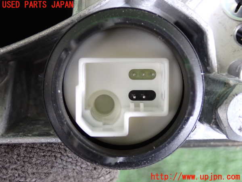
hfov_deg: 33.2
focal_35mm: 58
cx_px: 121
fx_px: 405
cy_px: 91
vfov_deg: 25.2
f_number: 3.5
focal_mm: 10.35
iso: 800
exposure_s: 1/40
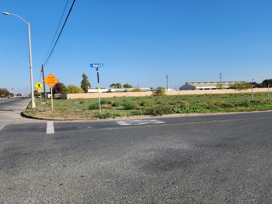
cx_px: 130
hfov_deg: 67.3
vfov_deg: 53.0
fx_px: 204
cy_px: 106
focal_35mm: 26
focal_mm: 6.4
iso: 12
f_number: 1.8
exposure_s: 1/932
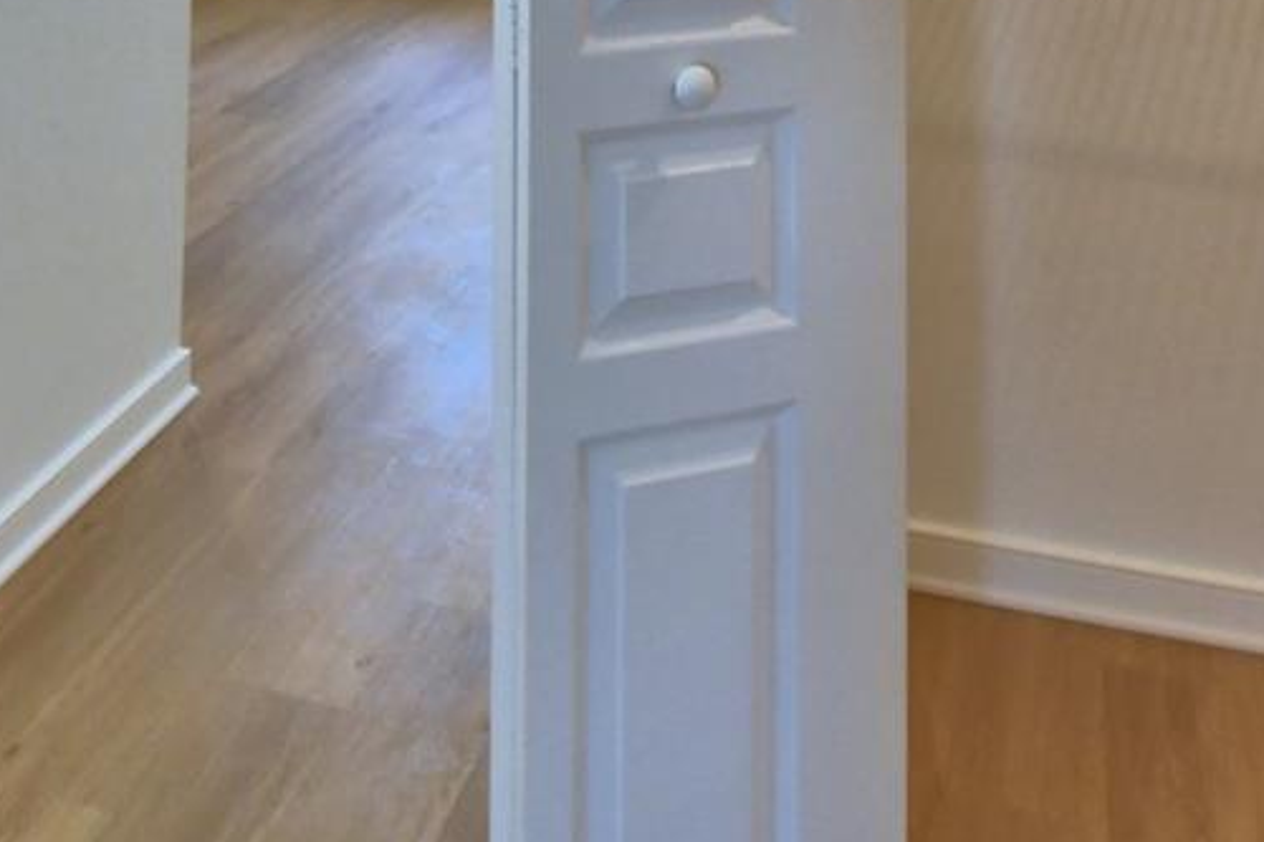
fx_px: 1685
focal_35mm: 48
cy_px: -470
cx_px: 468
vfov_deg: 22.3
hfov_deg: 40.8
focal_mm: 10
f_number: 4.5
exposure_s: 1/100
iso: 400
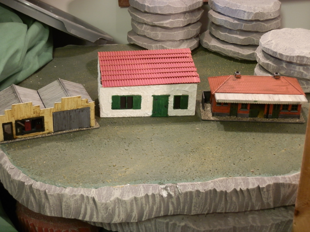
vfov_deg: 24.0
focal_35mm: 61
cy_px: 116
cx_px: 155
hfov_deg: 31.7
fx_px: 546
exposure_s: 1/8
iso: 200
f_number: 3.7
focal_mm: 10.99
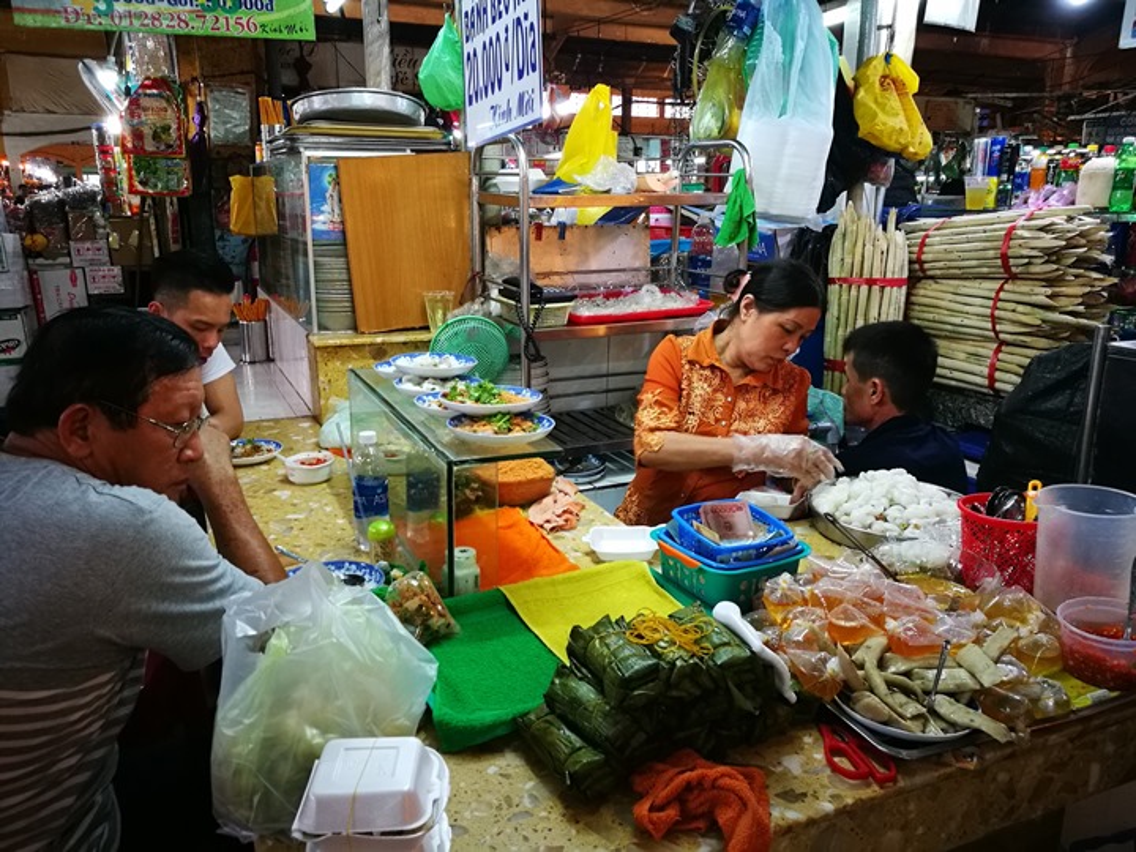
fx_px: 886
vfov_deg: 51.4
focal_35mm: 27
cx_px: 568
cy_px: 426
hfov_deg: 65.3
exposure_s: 1/33.3
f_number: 2.2
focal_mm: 4.5
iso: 320
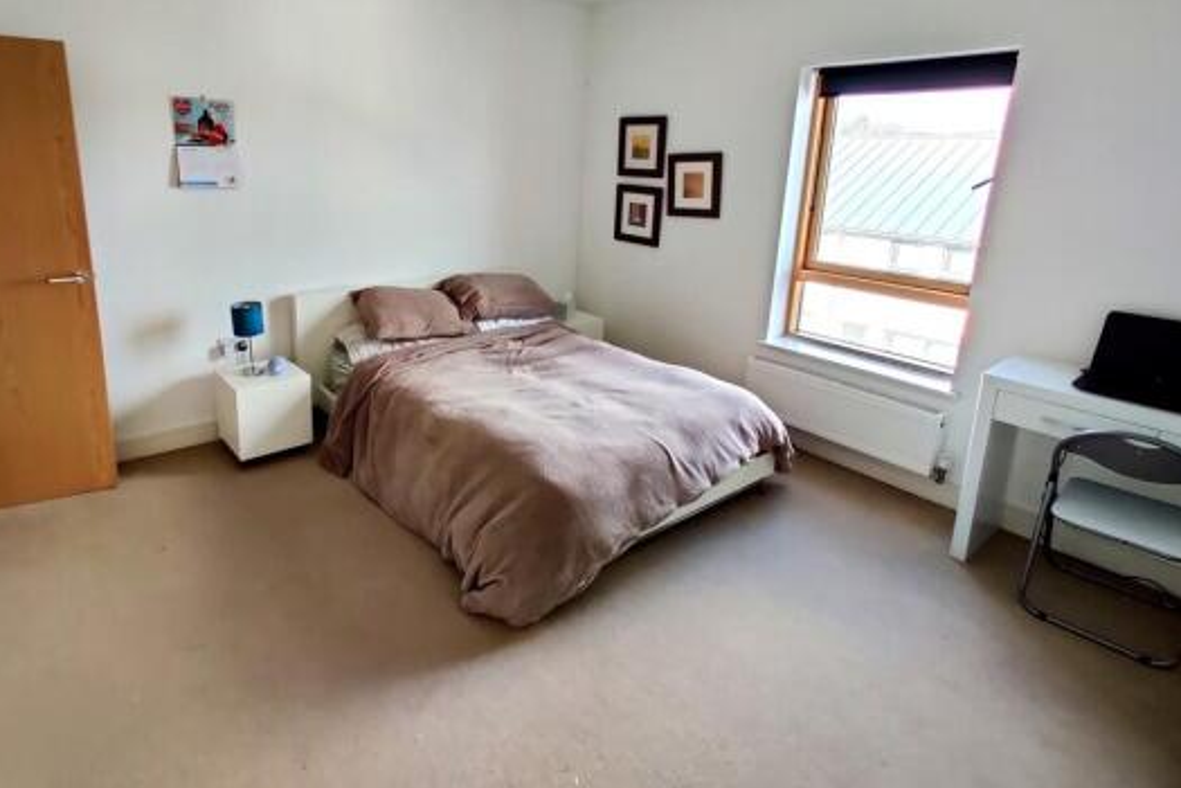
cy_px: 307
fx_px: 492
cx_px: 530
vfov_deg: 76.3
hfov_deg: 100.0
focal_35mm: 15
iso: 500
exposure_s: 1/33
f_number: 2.2
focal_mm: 2.25
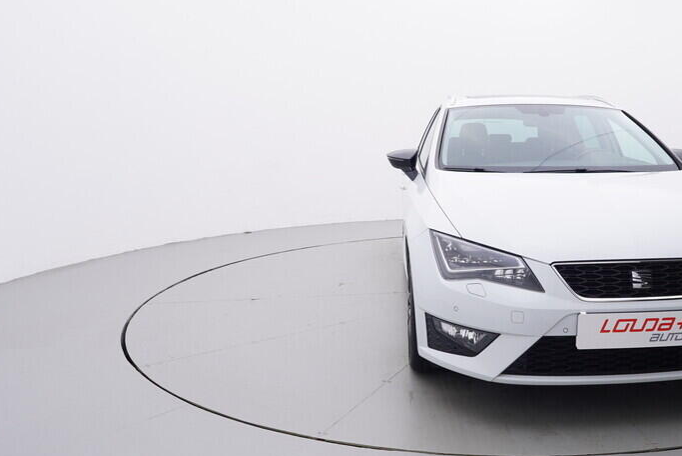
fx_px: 640
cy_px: 227
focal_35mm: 34
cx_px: 483
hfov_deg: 54.3
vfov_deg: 39.2
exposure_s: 1/80
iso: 200
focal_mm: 15
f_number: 5
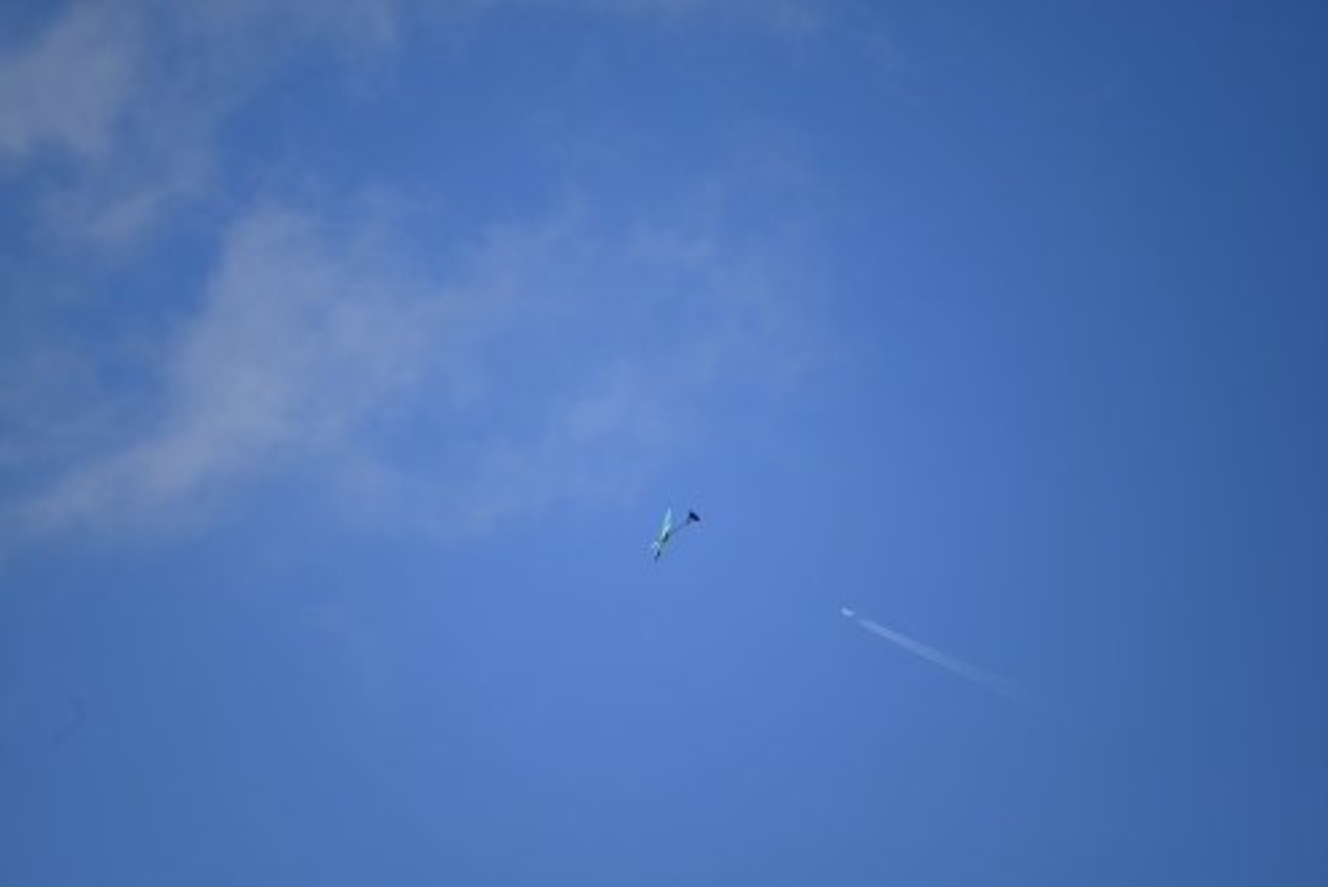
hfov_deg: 5.2
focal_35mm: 400
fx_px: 14764
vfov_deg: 3.4
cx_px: 664
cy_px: 444
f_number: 6.3
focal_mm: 400
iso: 320
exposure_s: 1/2000
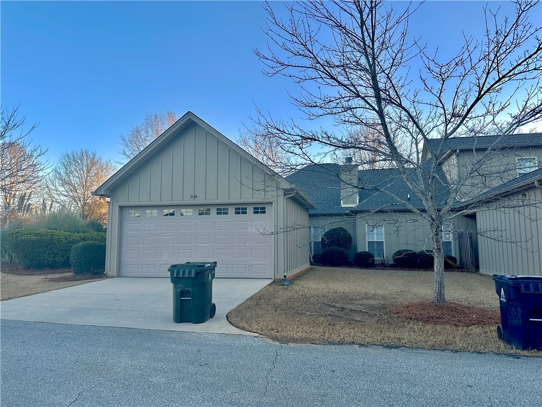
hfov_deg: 71.6
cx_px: 271
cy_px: 204
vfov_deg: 56.8
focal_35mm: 24
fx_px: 376
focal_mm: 6.86
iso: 80
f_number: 1.78
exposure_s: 1/745
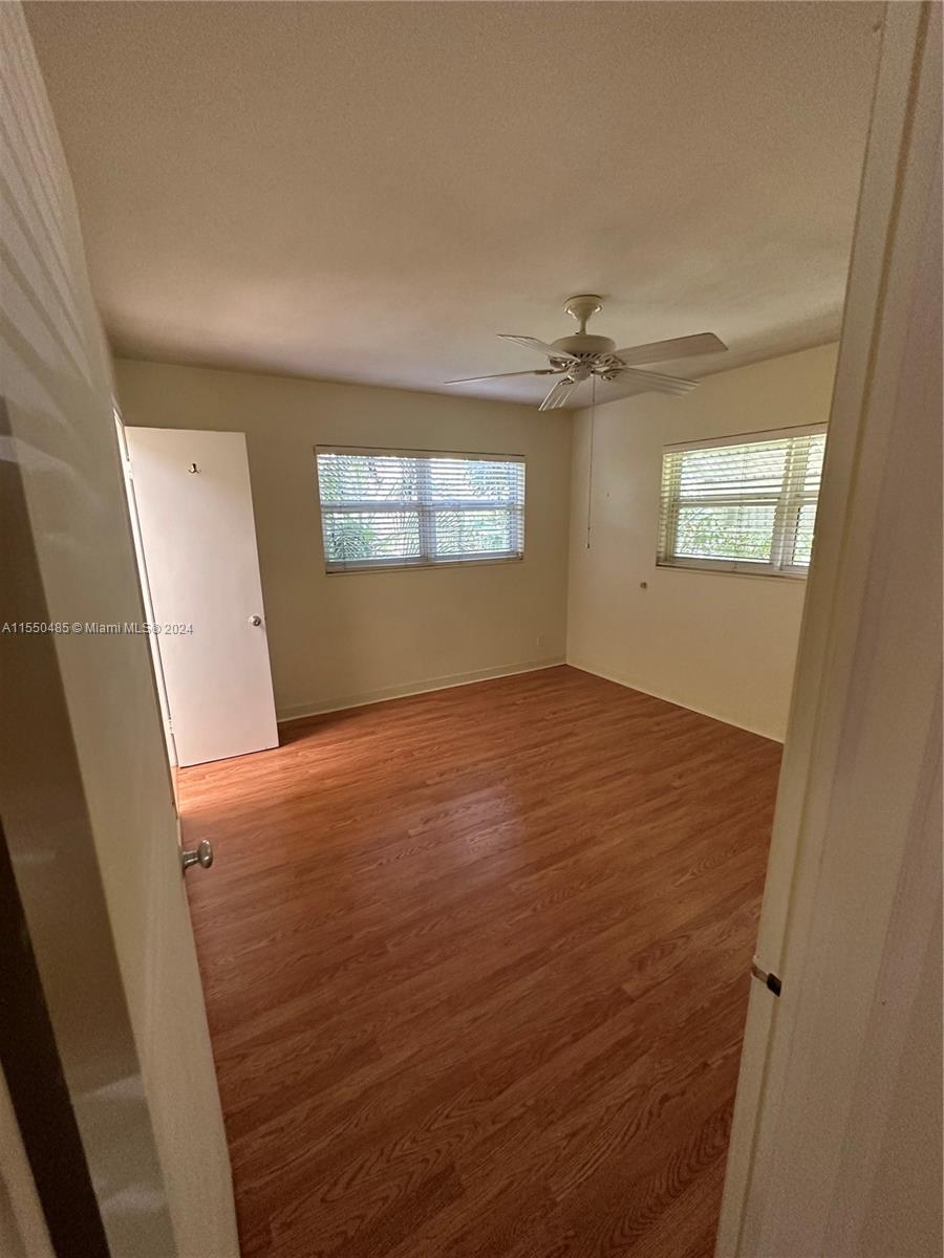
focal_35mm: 14
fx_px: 509
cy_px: 629
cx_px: 472
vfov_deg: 102.1
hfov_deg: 85.7
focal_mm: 2.22
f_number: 2.2
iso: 500
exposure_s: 1/60
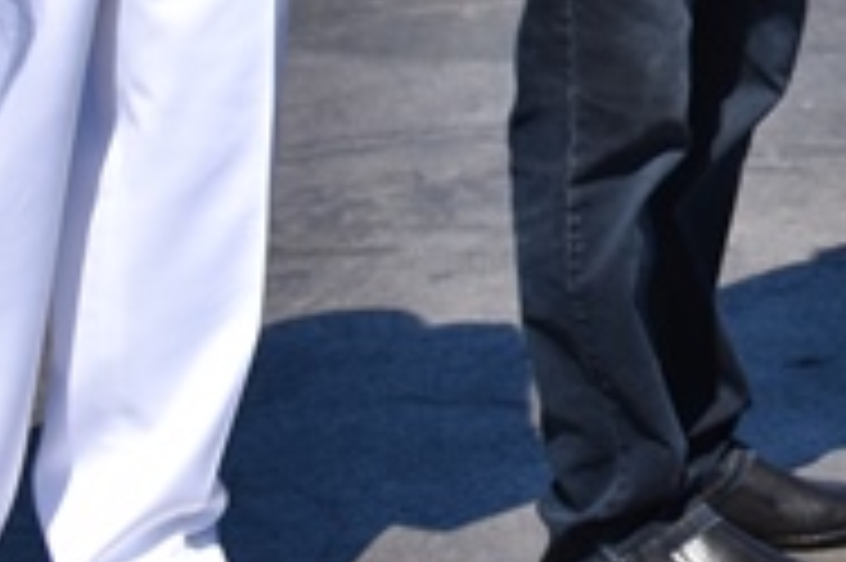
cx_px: 1827
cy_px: -771
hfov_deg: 9.6
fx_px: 4602
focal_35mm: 196
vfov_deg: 6.6
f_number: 8
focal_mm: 24
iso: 100
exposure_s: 1/500
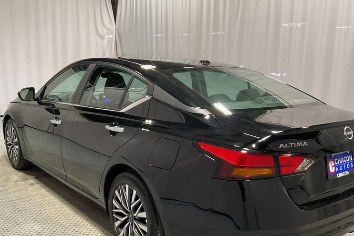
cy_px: 154
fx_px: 384
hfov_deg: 49.5
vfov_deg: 34.0
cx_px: 174
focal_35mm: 39
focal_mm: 3
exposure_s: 1/50
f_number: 1.8
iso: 80
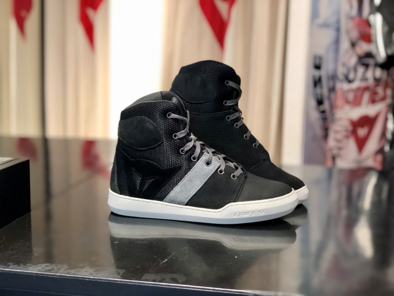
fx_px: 592
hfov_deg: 36.8
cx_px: 197
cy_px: 148
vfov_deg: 28.0
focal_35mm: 52
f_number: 2.4
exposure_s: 1/50
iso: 100
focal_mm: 6
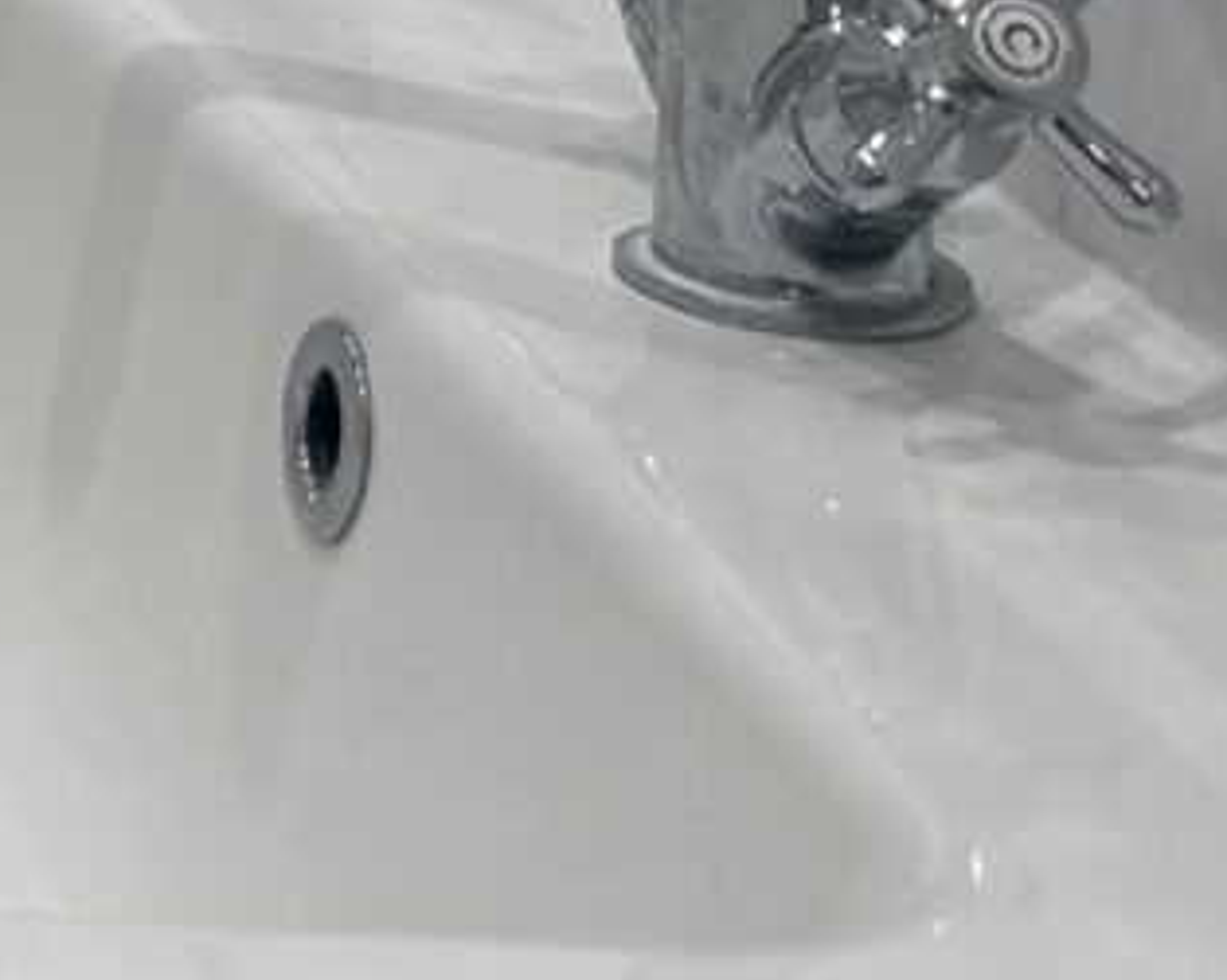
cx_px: -2380
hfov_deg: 8.5
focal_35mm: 191
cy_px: -1667
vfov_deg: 7.4
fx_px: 6934
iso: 64
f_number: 1.78
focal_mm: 6.76
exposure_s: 1/121
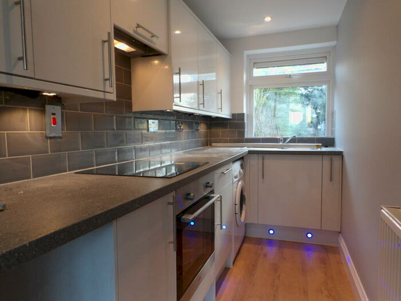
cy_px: 150
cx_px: 200
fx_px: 278
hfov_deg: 71.6
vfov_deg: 56.8
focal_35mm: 24
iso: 193
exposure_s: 1/30
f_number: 4.1
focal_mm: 4.3
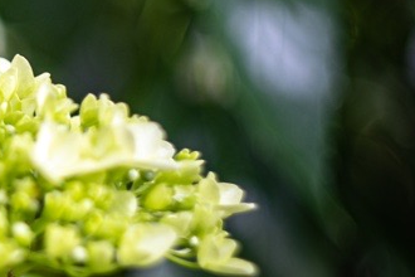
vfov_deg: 8.9
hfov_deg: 12.9
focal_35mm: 155
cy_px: 103
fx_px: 1787
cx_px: -97
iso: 100
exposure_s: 1/100
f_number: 1.4
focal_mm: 50
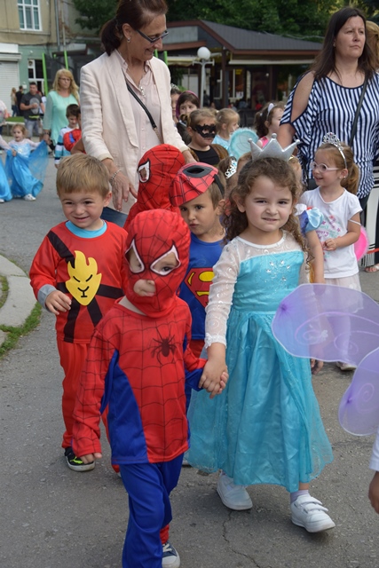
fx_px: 900
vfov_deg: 35.0
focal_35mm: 57
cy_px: 284
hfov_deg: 23.8
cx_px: 190
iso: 200
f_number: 4.5
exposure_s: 1/400
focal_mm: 38
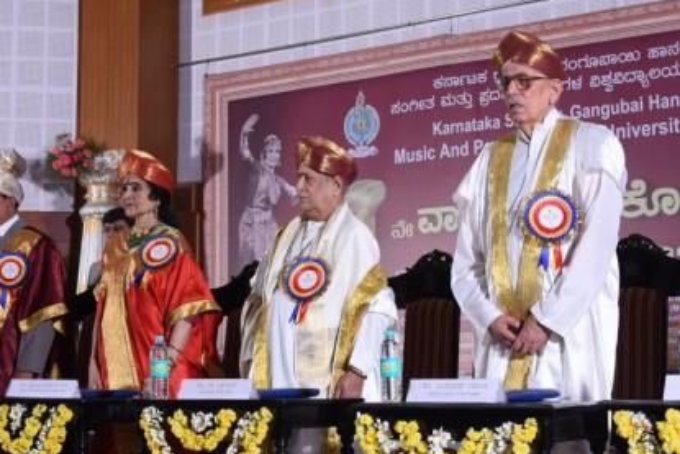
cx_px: 328
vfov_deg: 18.4
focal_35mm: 74
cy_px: 206
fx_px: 1398
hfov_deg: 27.3
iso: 400
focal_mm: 30
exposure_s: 1/125
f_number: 8
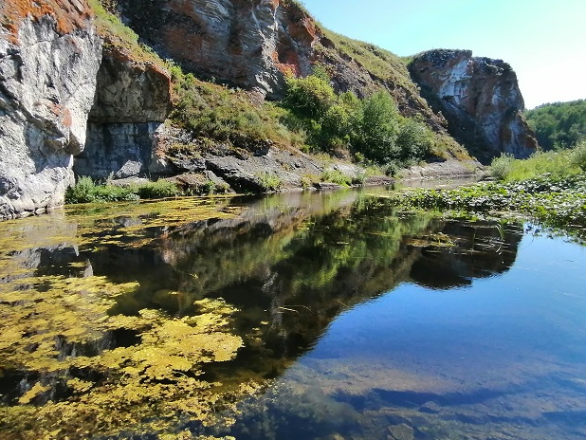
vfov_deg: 60.9
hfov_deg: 75.9
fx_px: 373
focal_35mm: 22
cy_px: 191
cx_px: 248
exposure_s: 1/545
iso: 50
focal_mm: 1.78
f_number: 2.4
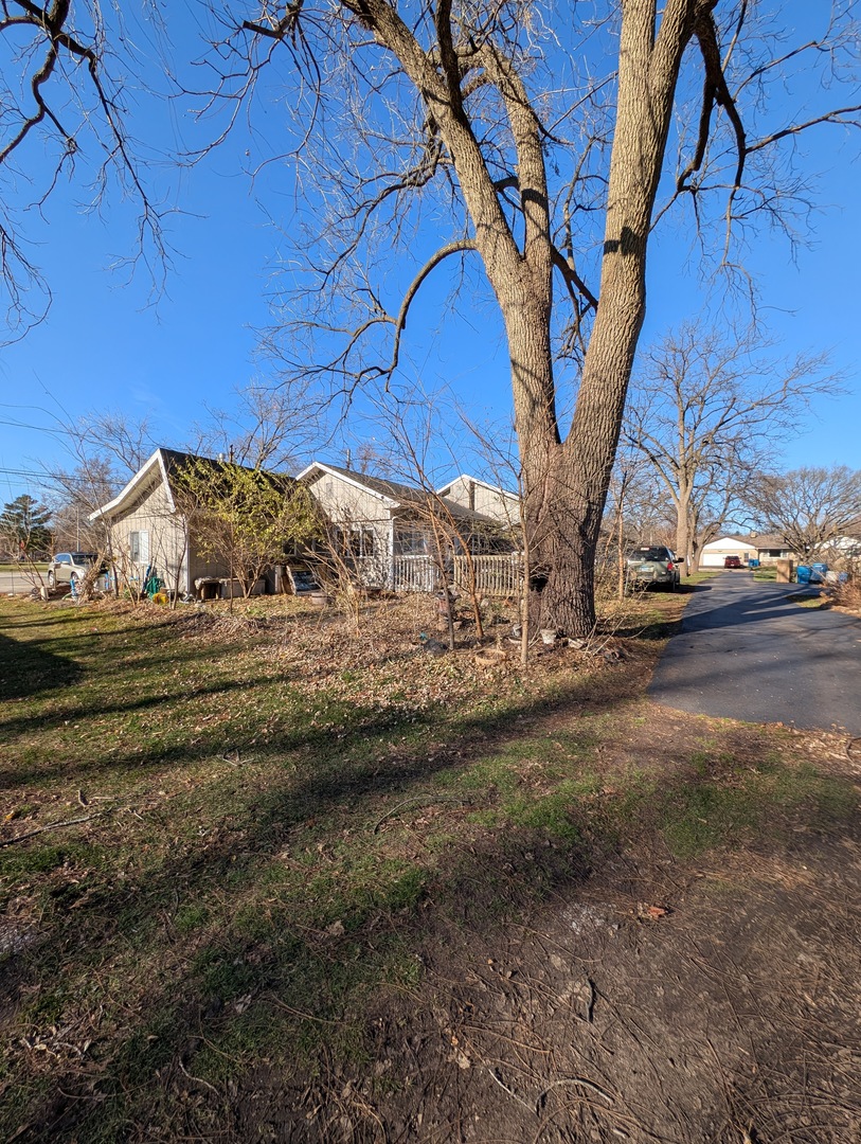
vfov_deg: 110.5
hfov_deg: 94.6
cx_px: 430
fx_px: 397
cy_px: 572
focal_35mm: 12
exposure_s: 1/1337
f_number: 1.95
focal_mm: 2.23
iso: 43
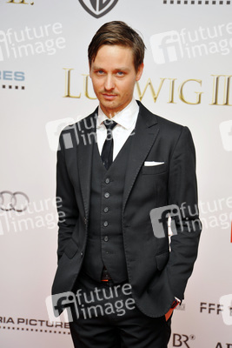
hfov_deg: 15.2
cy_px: 174
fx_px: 869
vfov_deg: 22.6
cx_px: 116
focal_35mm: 90
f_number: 6.3
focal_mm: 90
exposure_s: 1/160
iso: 800
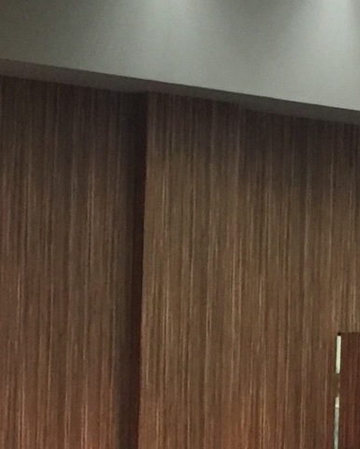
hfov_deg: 10.4
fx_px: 1969
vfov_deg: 12.7
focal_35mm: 148
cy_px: 533
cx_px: 60
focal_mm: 4.15
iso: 125
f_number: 2.2
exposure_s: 1/10
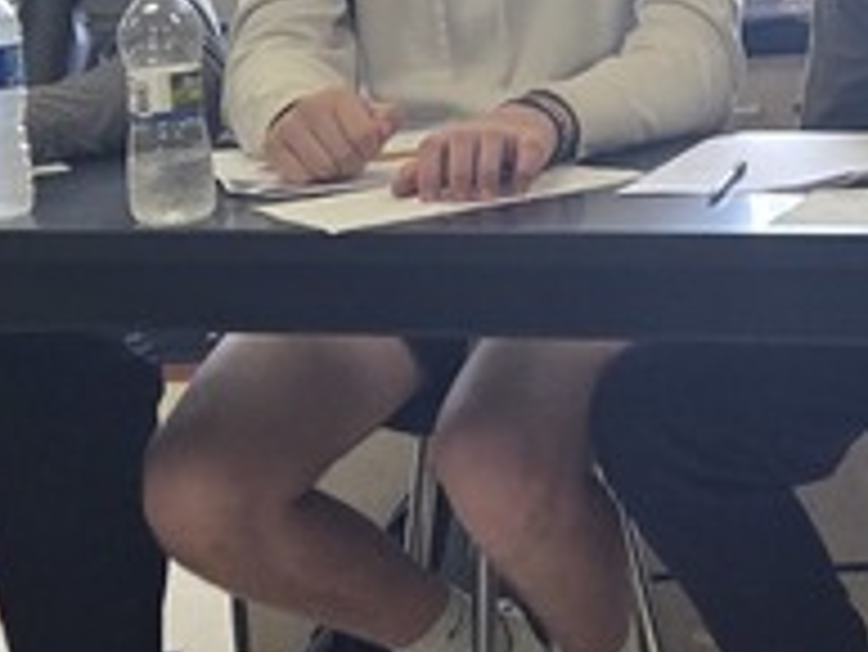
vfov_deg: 11.9
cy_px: -157
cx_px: 805
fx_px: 3061
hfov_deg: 15.9
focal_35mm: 122
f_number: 1.8
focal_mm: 5.4
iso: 80
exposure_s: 1/120
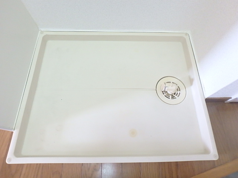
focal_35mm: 21
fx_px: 144
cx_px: 119
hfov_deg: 79.0
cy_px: 89
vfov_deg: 63.4
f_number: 3.5
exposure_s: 1/30
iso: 640
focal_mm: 3.7
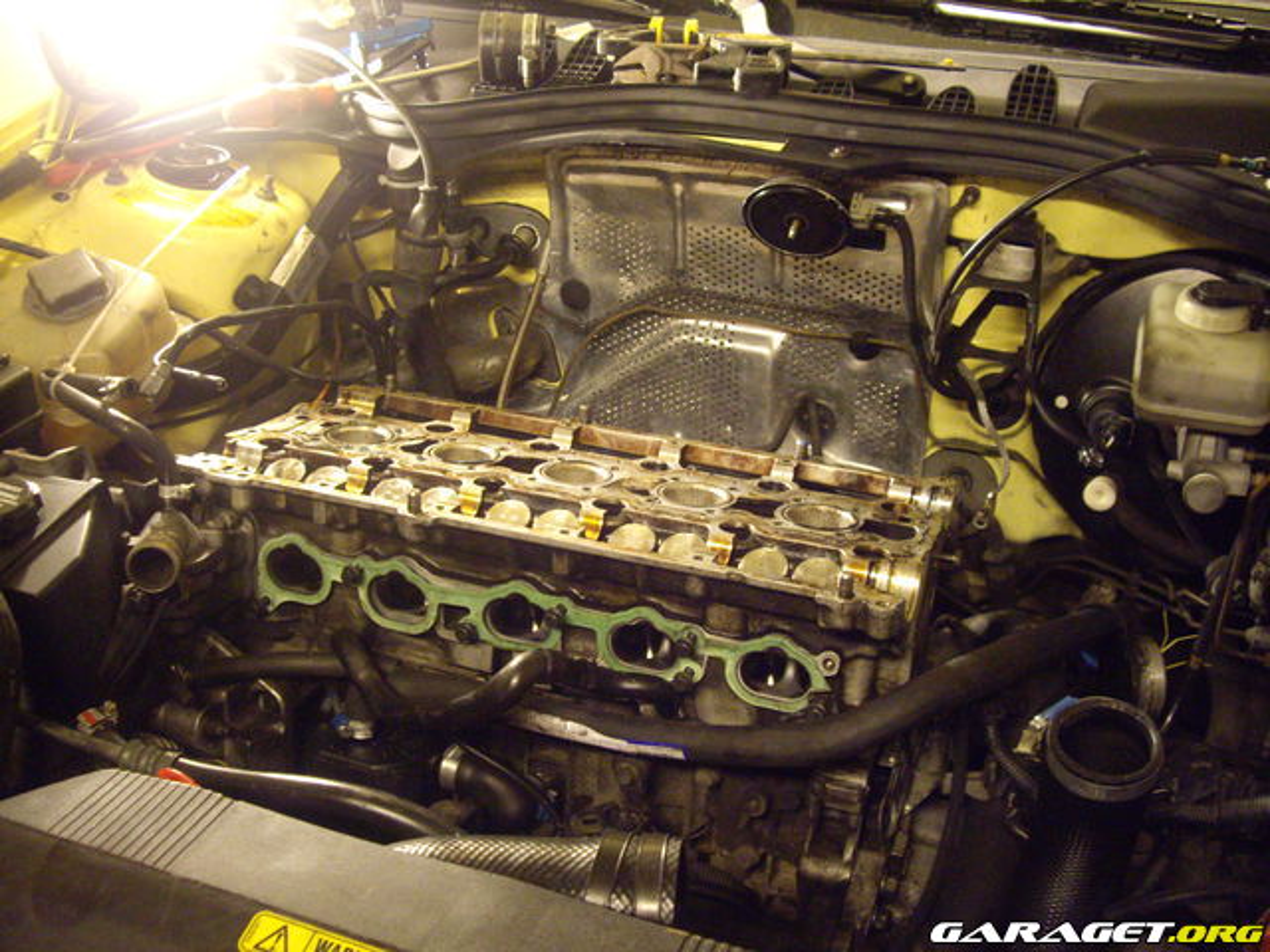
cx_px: 635
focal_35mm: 38
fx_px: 1394
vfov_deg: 37.7
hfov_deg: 49.0
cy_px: 476
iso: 800
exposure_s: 1/25
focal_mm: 7.9
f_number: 2.8
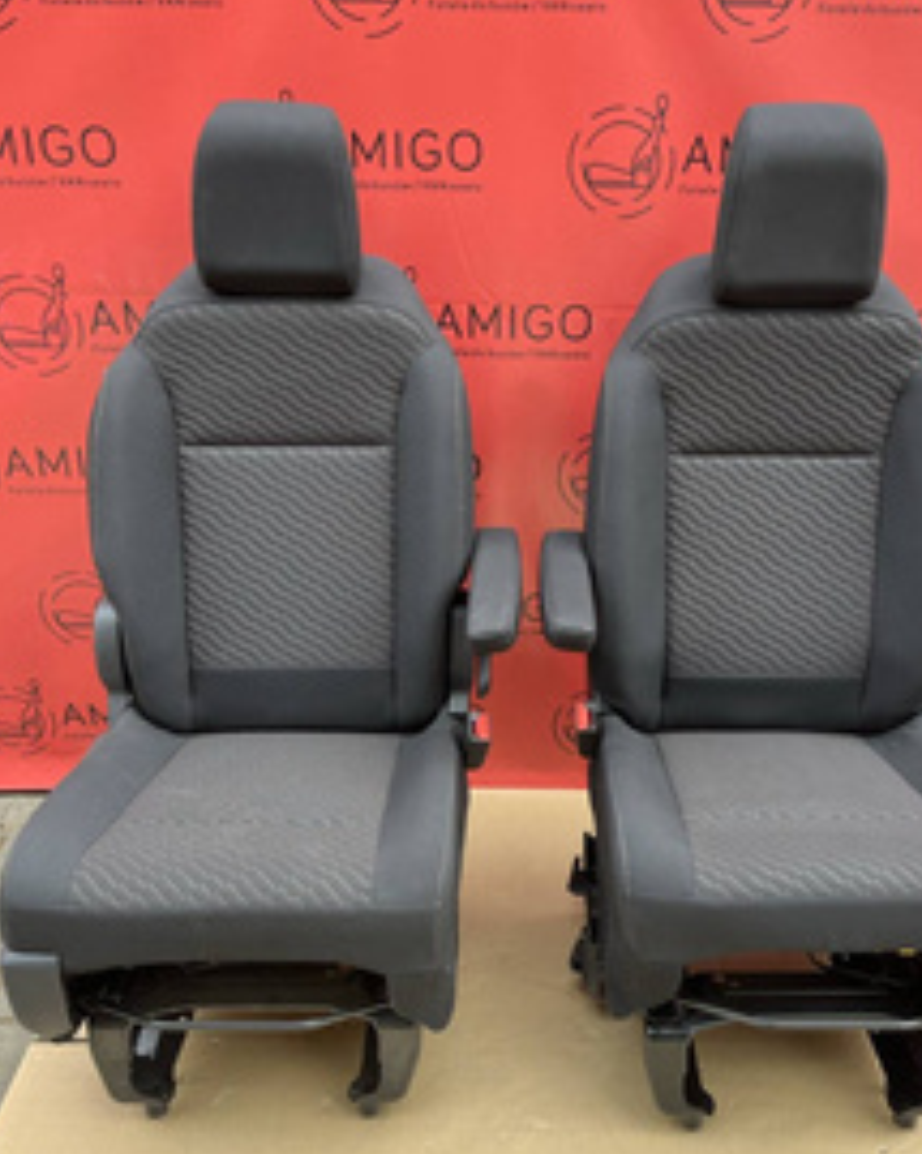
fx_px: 1160
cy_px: 605
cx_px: 523
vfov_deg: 52.8
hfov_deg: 43.2
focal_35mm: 34
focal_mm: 5.1
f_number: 1.6
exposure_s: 1/170
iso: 64
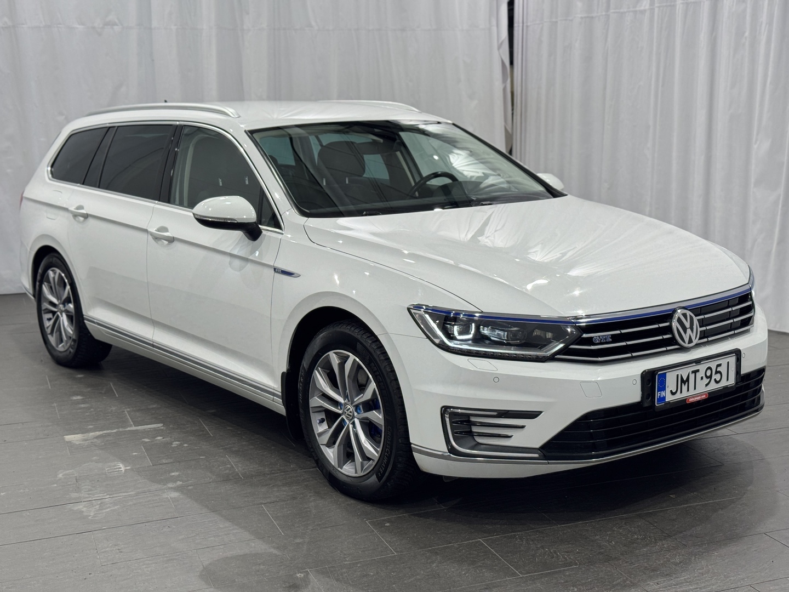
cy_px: 296
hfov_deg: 39.7
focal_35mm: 48
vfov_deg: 30.3
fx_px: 1094
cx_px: 394
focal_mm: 6.76
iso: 50
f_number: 1.78
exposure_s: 1/122
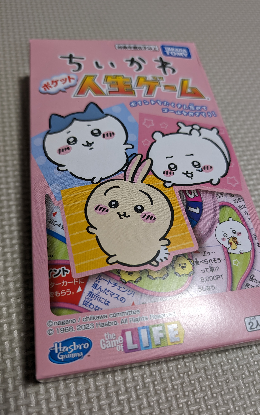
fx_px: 295
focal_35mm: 26
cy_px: 204
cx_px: 135
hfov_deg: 47.6
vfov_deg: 70.4
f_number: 1.68
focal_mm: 6.9
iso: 57
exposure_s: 1/23
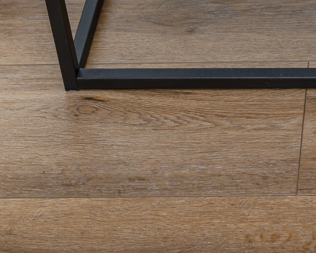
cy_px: -263
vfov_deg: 9.0
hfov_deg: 11.6
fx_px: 1515
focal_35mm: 162
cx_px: 394
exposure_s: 1/60
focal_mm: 35
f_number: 8
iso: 100
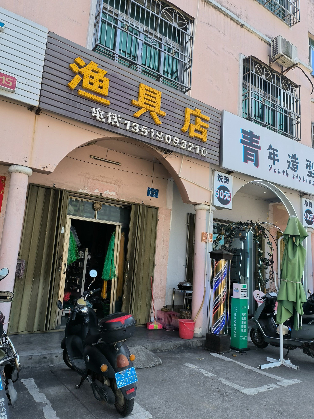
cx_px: 157
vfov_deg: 65.3
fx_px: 327
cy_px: 210
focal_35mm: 27
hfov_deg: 51.4
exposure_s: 1/370
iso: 100
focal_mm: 5.52
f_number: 1.9
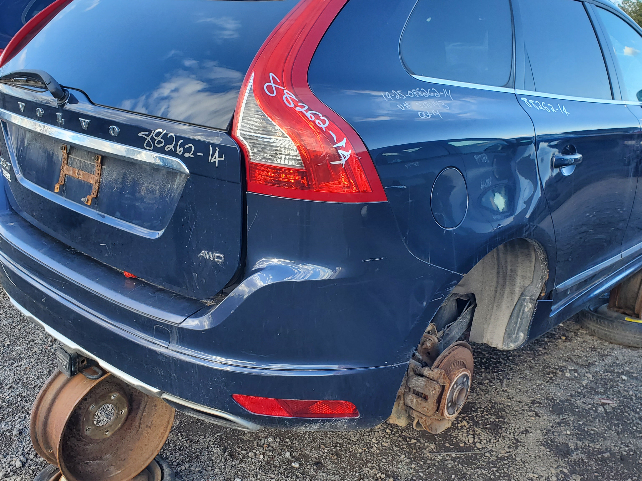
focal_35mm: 34
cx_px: 340
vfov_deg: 41.7
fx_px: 631
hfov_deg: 53.9
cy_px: 216
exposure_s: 1/224
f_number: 2.4
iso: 50
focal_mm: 4.3
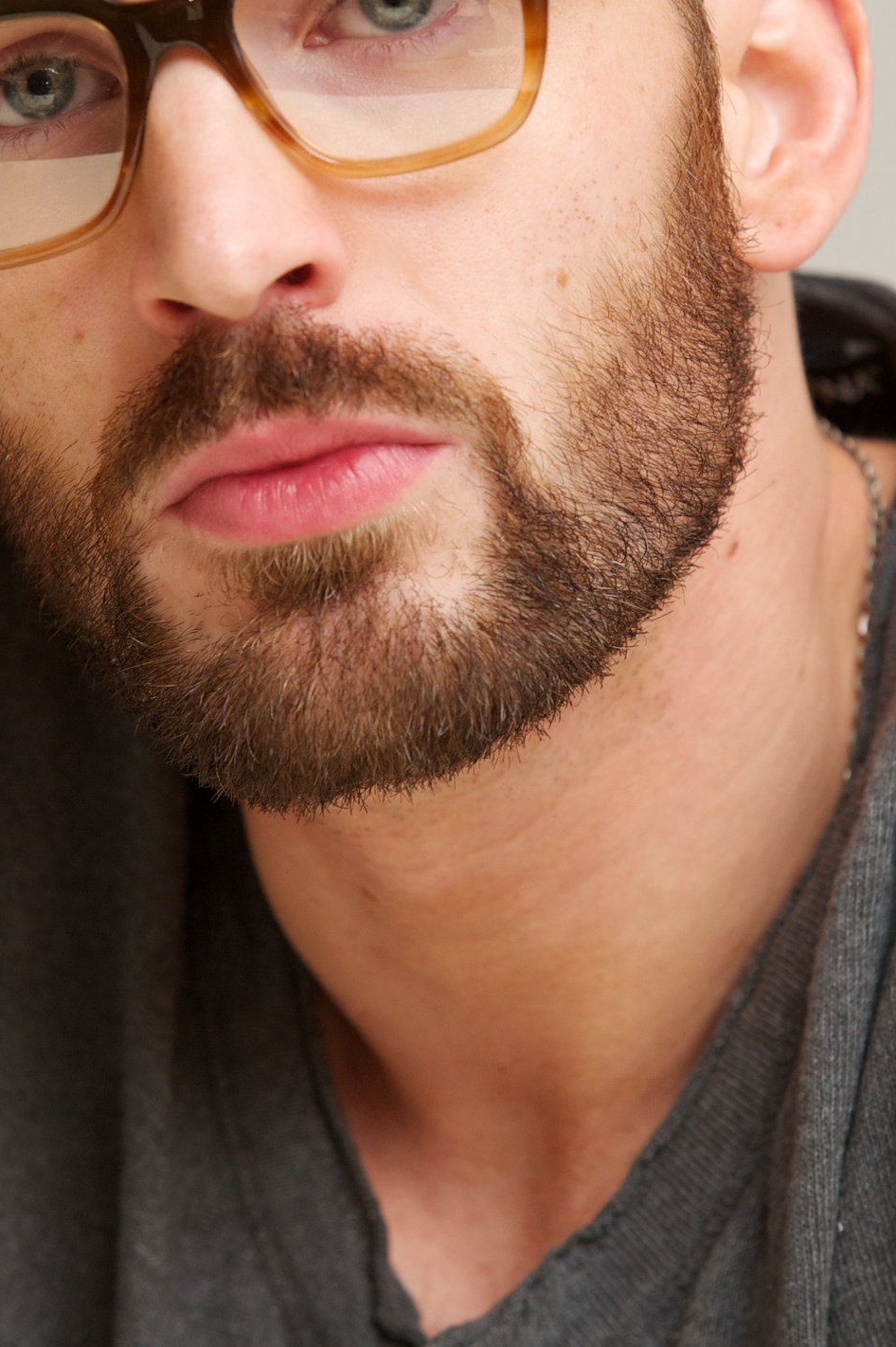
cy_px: 299
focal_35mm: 315
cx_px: 500
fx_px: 11776
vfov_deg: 6.5
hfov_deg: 4.4
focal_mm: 175
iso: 500
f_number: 6.3
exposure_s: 1/80
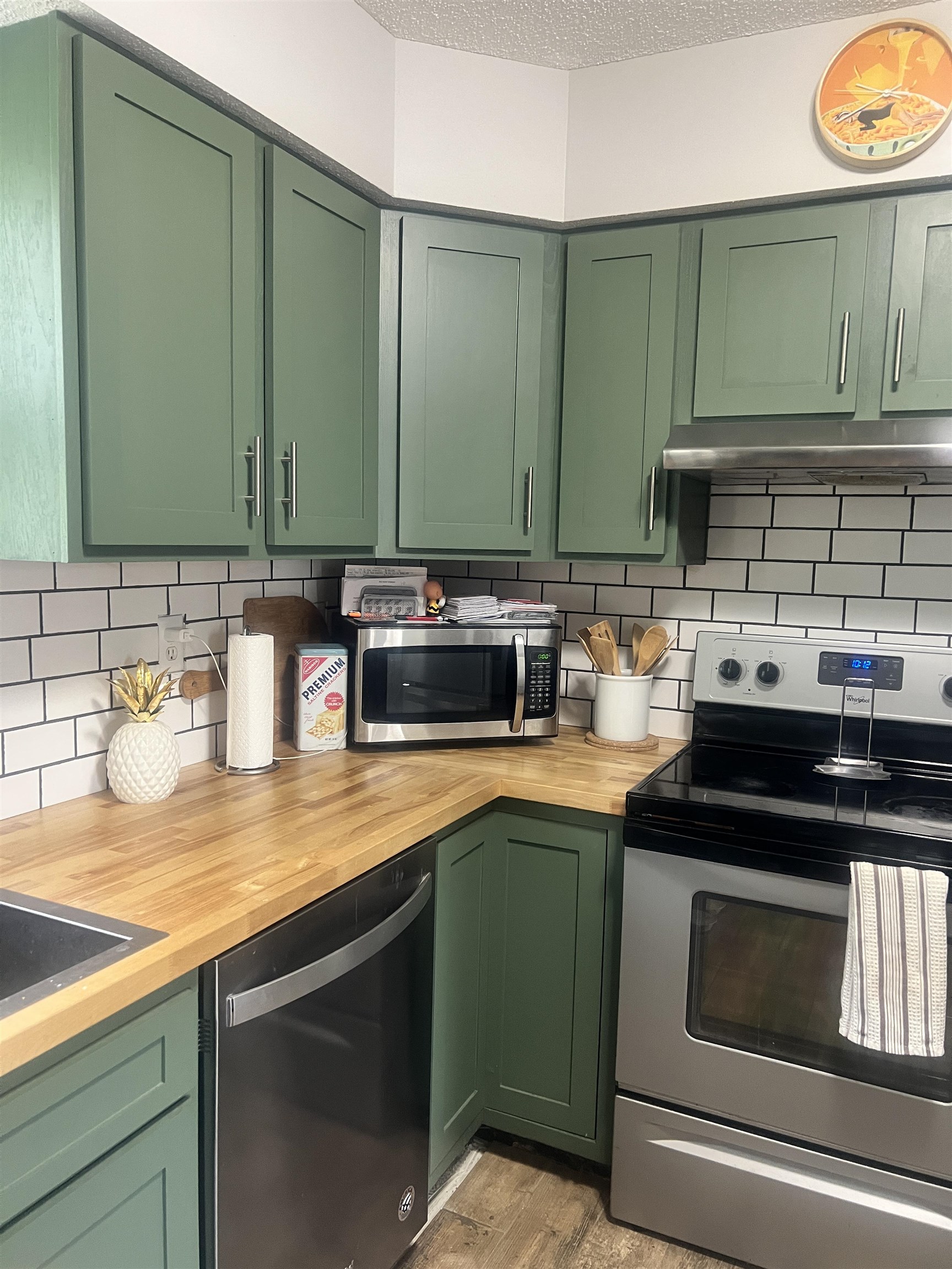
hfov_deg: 53.1
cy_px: 634
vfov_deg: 67.3
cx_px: 476
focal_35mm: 26
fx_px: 953
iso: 320
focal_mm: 5.7
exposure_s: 1/60
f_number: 1.5
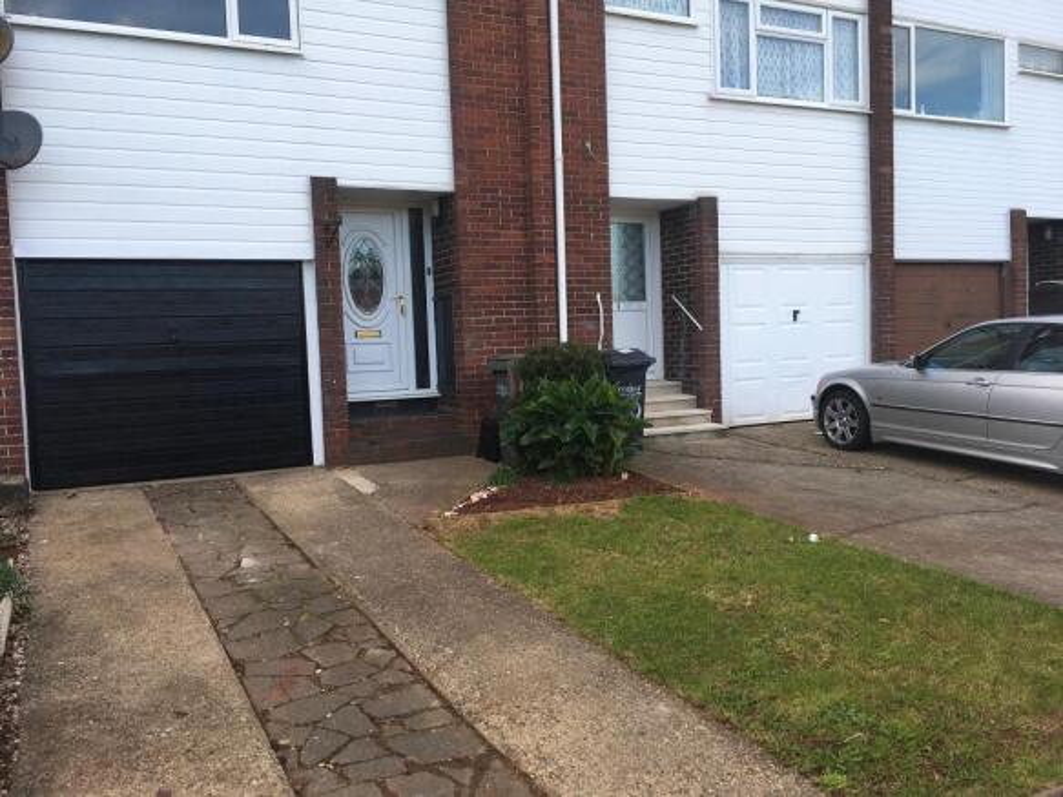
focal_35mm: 29
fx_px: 890
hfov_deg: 61.7
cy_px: 398
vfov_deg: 48.2
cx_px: 532
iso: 25
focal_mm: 4.15
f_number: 2.2
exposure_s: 1/348
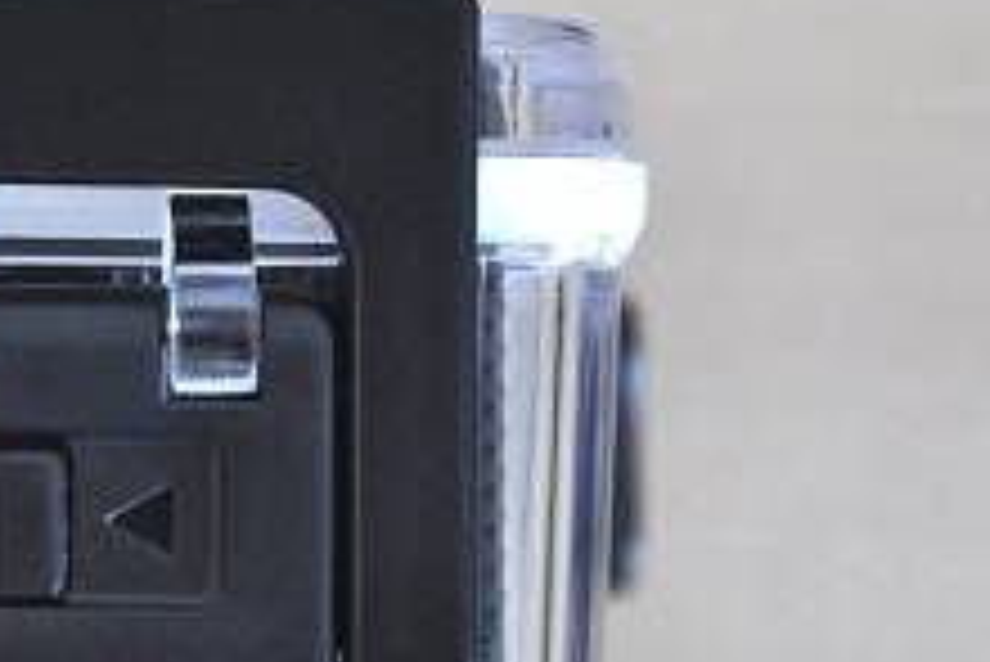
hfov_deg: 5.6
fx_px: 10126
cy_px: 333
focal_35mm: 368
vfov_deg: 3.7
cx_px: -68
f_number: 5.6
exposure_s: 1/30
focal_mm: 90
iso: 900
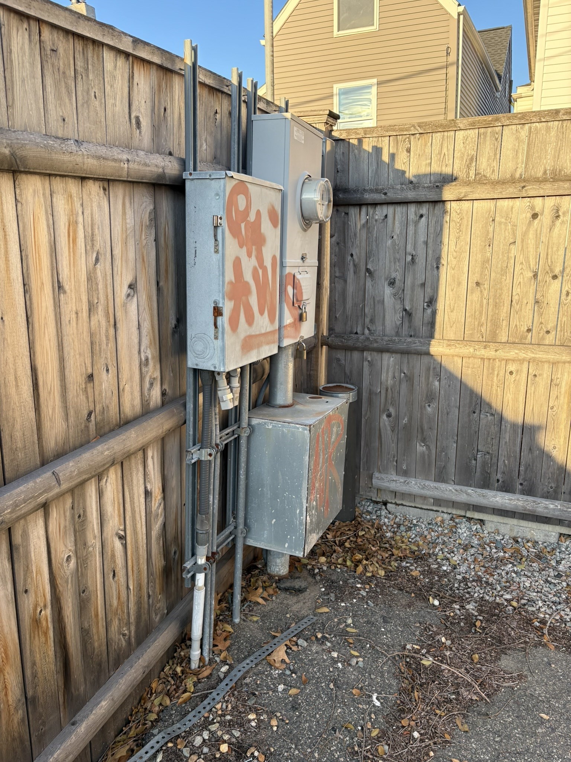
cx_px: 286
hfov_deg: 53.1
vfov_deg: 67.3
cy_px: 381
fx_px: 572
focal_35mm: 26
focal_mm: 5.96
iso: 64
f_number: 1.6
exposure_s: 1/492
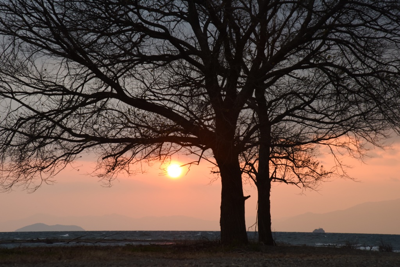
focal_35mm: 120
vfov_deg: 11.4
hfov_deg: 17.1
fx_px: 1333
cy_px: 134
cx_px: 200
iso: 800
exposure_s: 1/40
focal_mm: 120
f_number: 14
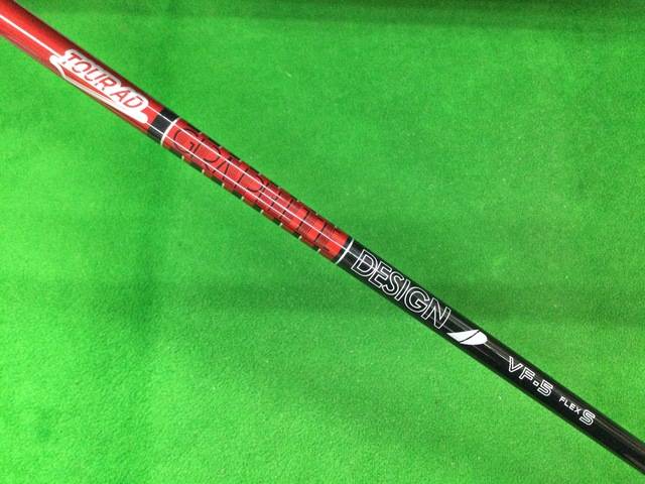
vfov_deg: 45.4
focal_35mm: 31
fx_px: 578
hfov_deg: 58.4
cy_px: 242
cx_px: 322
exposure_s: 1/30
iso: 200
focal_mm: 3.3
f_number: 2.4
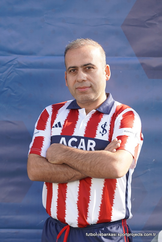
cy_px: 121
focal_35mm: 120
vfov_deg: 17.1
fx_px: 809
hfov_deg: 11.4
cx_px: 81
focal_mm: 120
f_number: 4
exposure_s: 1/160
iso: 100
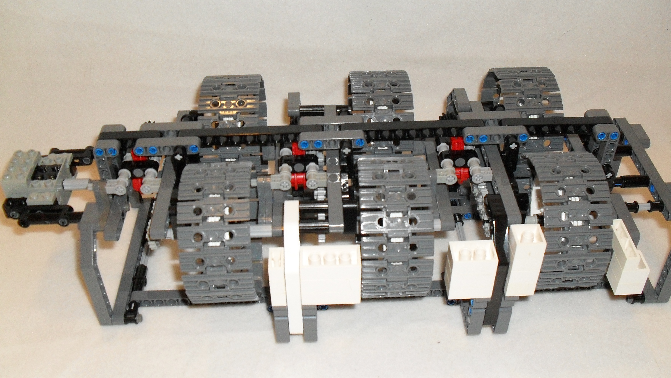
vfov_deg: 30.4
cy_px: 203
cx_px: 343
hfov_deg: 51.6
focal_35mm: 39
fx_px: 694
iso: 200
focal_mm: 6.3
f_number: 3.2
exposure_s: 1/45
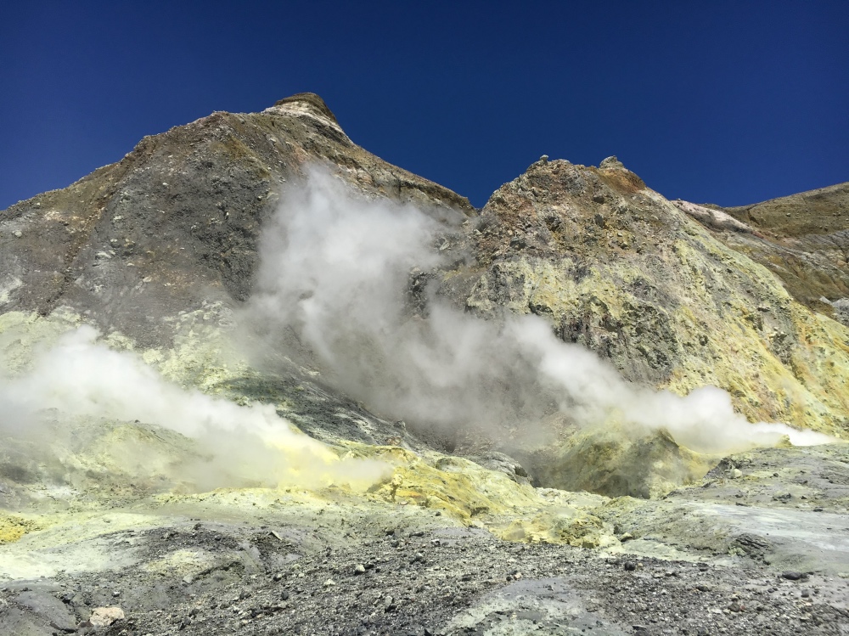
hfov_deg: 61.7
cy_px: 318
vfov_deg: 48.2
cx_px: 424
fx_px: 711
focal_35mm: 29
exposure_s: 1/3663
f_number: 2.2
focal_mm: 4.15
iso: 25
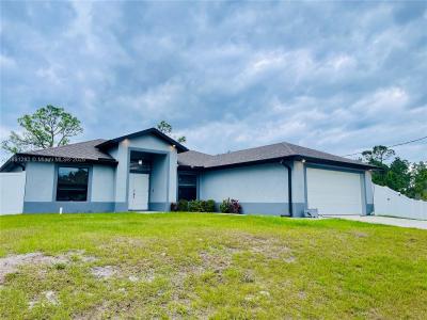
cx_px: 214
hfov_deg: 69.4
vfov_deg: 54.9
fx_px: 308
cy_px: 160
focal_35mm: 25
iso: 32
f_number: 1.6
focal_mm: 5.1
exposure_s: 1/1513
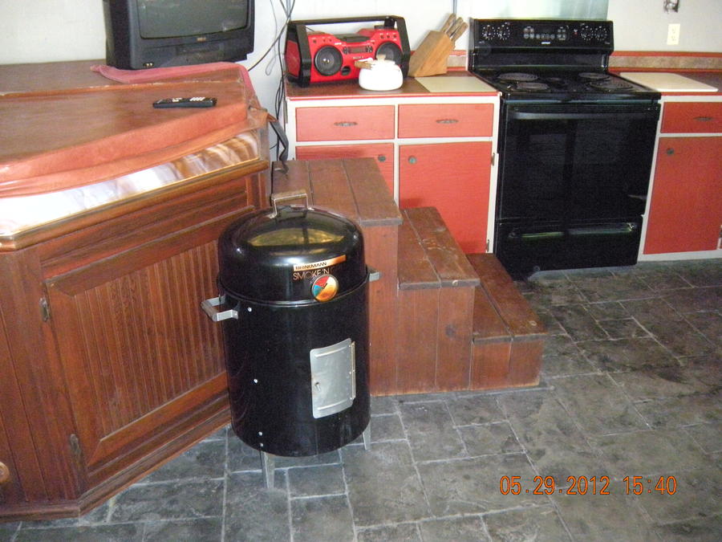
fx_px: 730
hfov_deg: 52.6
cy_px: 271
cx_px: 361
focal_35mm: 35
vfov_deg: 40.7
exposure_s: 1/60
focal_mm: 5.9
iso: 770
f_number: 3.8
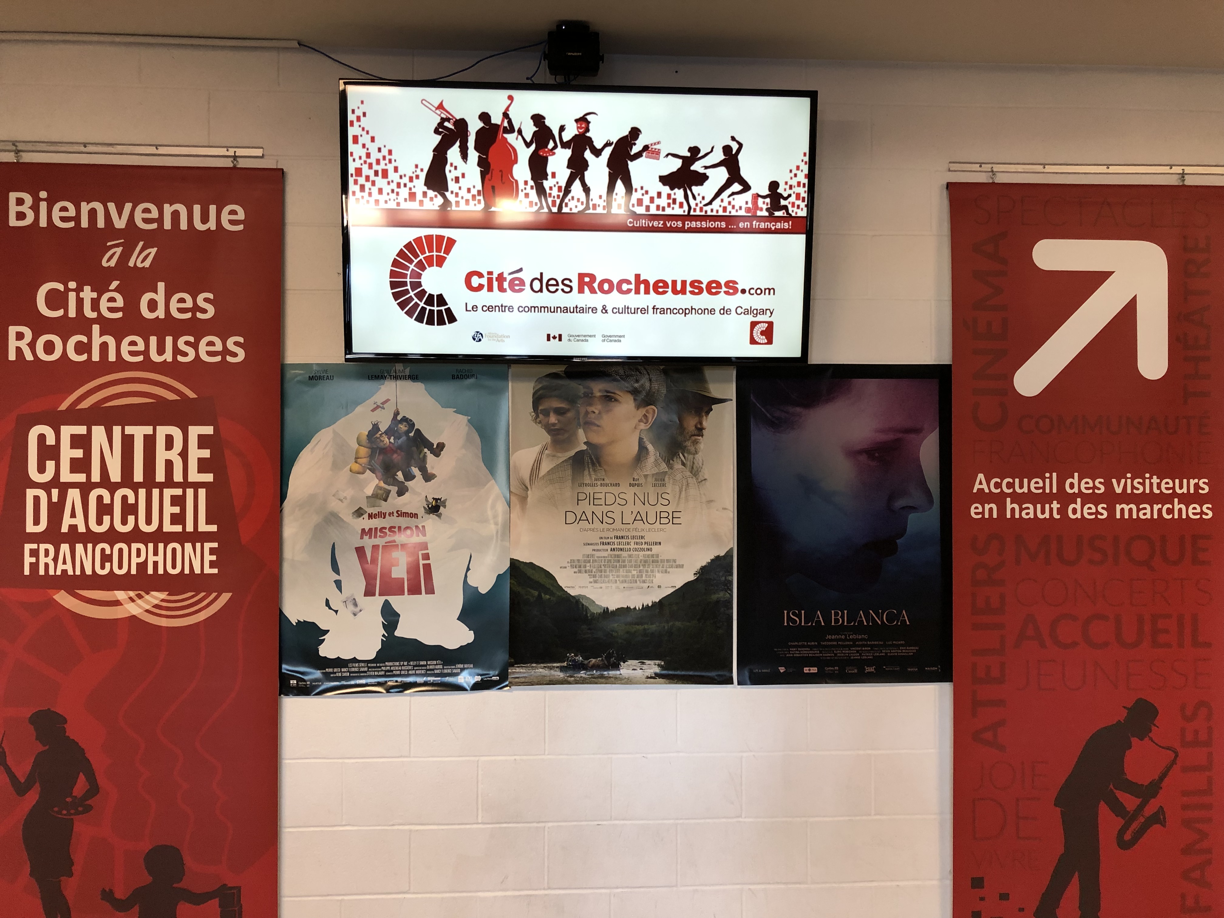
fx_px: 990
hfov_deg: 63.4
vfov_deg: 49.7
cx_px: 612
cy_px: 459
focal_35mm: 28
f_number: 1.8
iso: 40
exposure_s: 1/24
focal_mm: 3.99
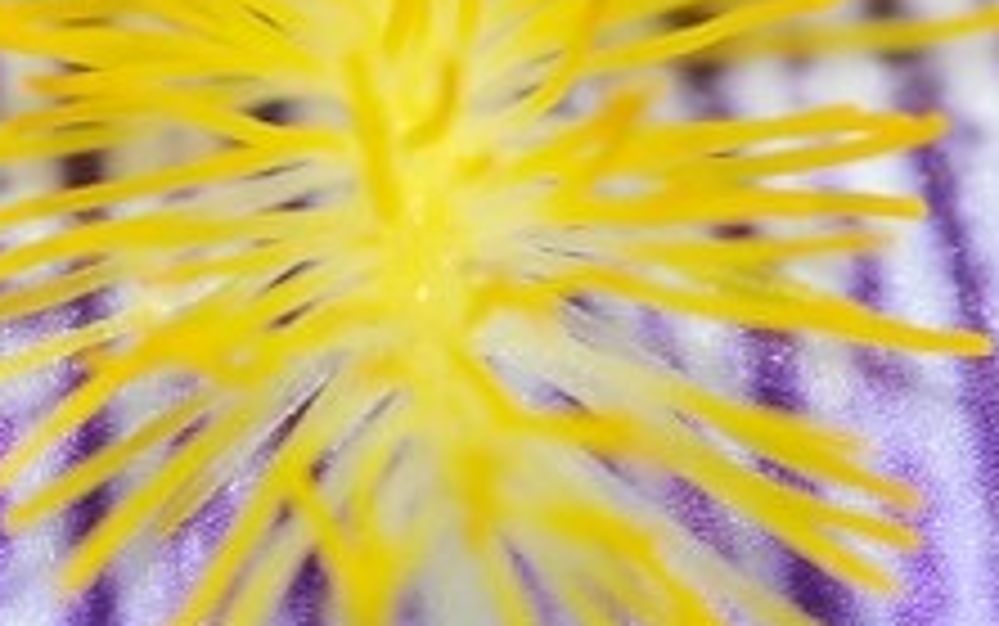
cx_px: 738
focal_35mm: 740
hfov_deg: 2.8
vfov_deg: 1.8
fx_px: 20167
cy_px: 248
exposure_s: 1/800
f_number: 7.1
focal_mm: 105
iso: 200
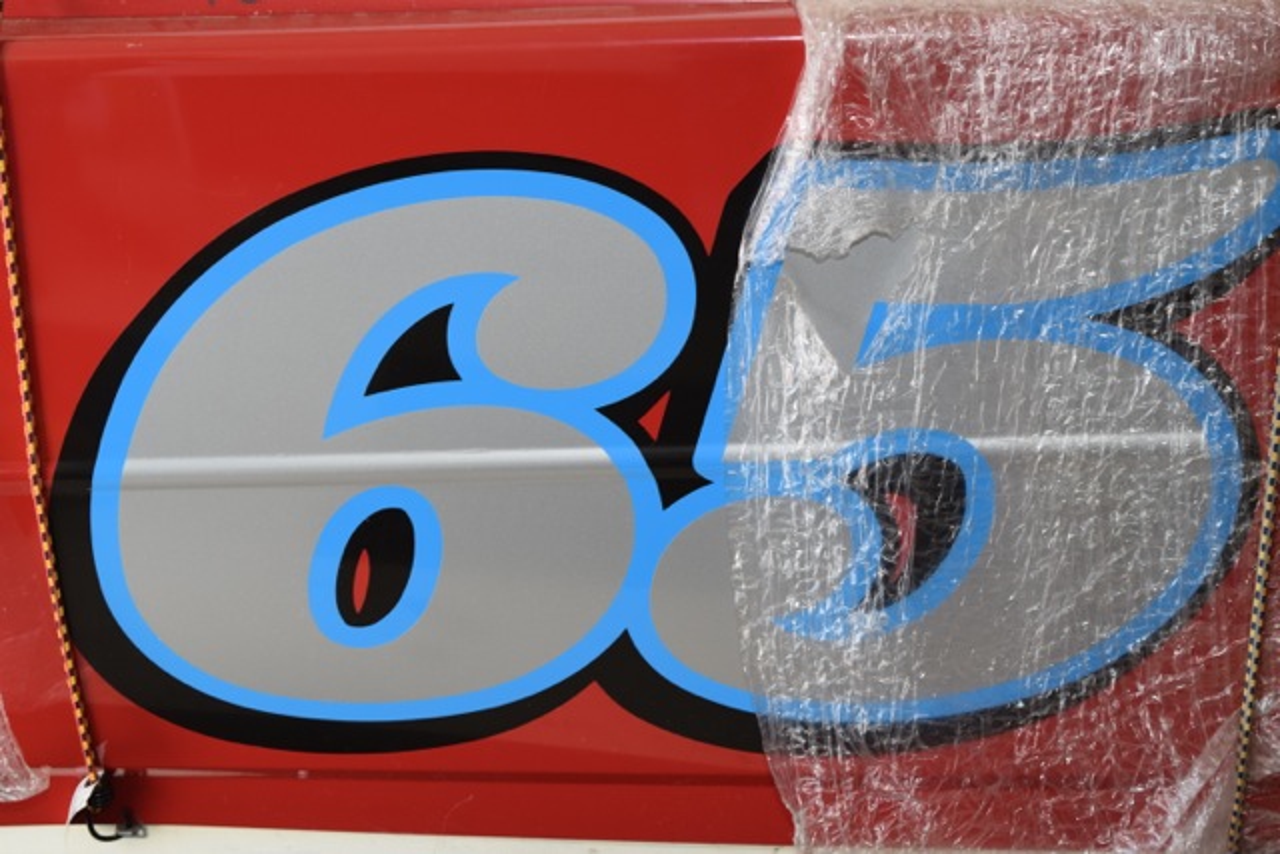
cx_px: 640
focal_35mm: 82
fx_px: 2934
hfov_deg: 24.6
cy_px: 427
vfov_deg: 16.6
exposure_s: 1/125
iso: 500
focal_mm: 55
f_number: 5.6
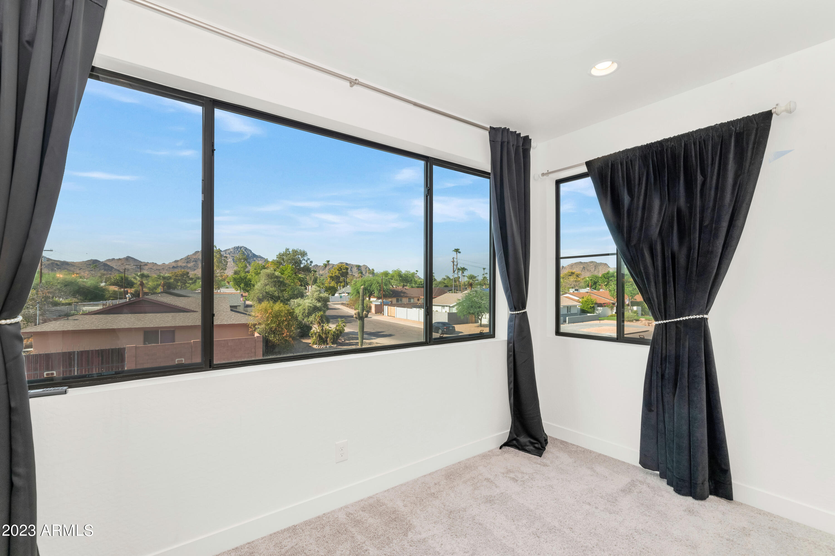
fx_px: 371
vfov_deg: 73.7
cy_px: 278
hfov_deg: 96.7
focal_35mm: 16
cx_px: 418
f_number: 7.1
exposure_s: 1/160
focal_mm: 16
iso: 200
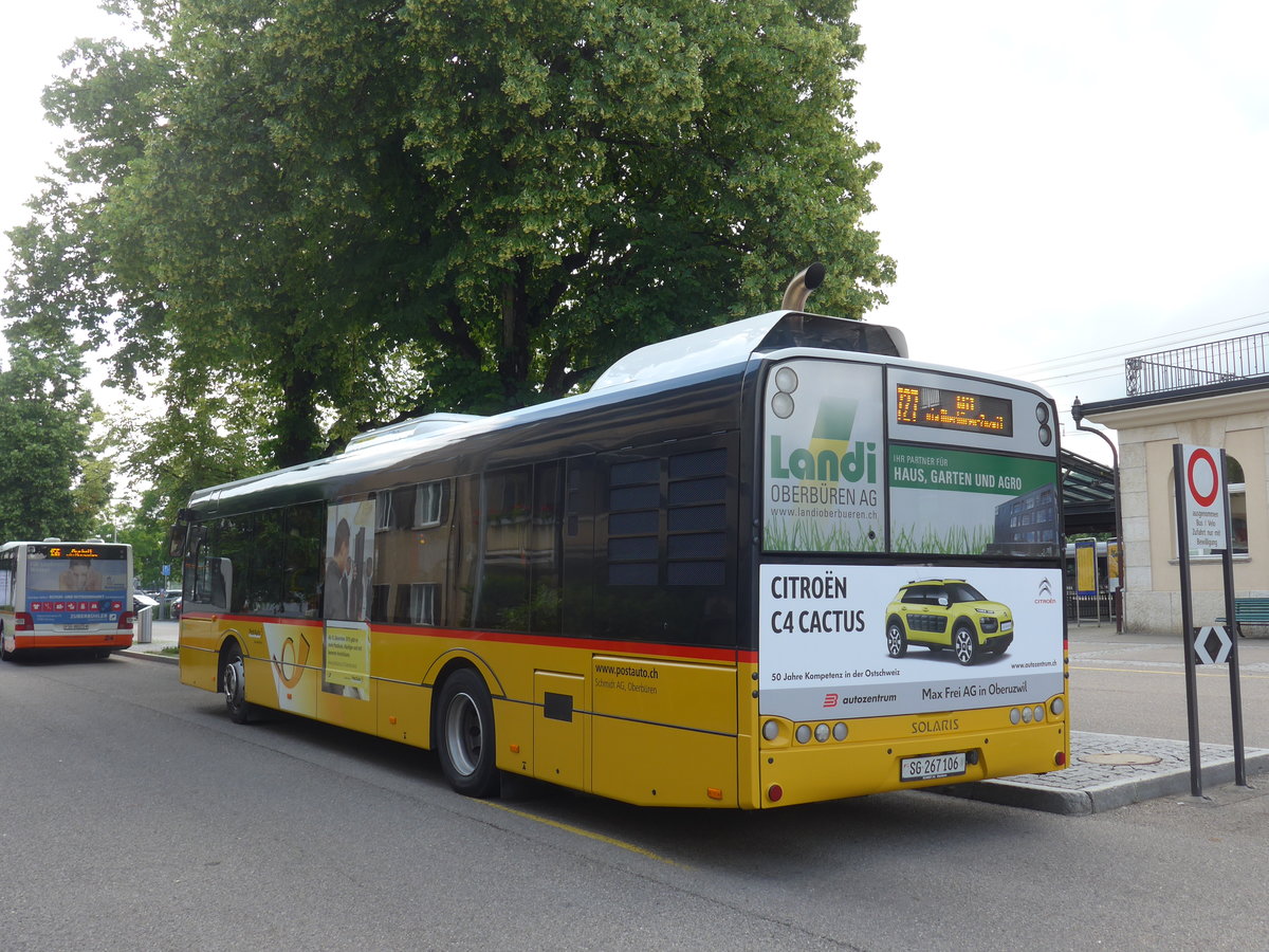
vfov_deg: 41.8
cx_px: 634
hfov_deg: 54.0
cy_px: 476
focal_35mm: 34
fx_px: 1246
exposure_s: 1/250
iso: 80
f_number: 2.8
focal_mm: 7
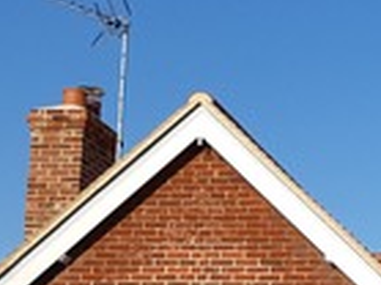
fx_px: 1320
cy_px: 411
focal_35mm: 120
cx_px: 765
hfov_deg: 13.9
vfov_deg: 11.8
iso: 40
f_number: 1.7
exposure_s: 1/1876
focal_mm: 3.92
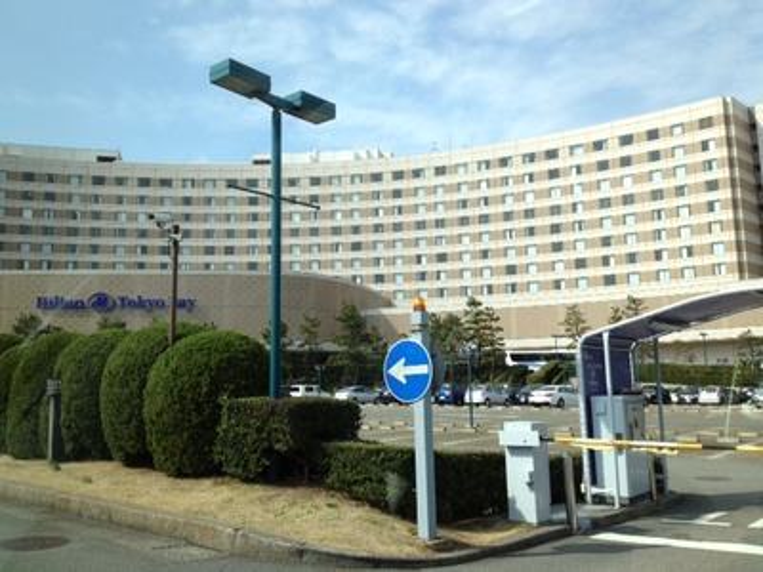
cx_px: 382
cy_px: 286
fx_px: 771
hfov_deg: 52.6
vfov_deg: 40.7
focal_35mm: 35
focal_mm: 4.28
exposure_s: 1/1126
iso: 50
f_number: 2.4
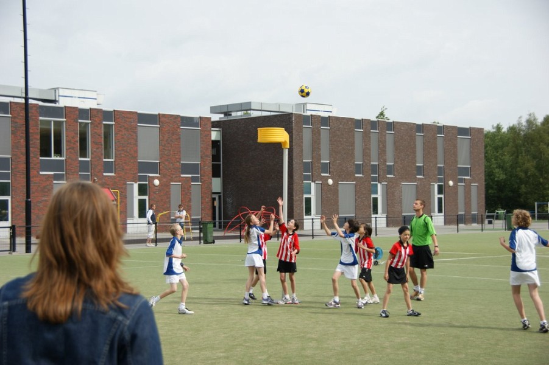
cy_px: 182
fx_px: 915
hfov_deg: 33.4
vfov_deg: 22.6
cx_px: 274
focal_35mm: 60
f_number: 5
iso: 100
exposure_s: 1/500
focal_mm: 40
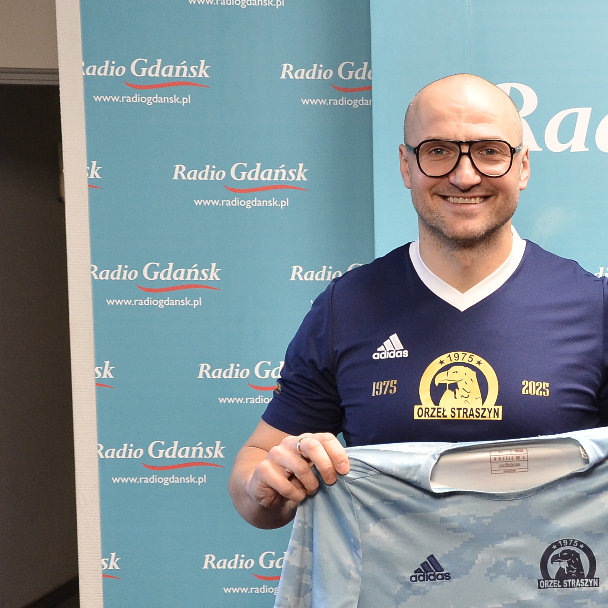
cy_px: 411
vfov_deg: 21.3
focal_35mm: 81
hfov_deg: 20.2
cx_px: 706
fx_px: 1611
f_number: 4.5
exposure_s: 1/40
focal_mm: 25
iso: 900
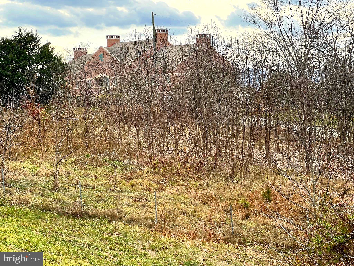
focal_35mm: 77
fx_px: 787
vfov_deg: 19.1
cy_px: 133
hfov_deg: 25.3
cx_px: 177
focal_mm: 9
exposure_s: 1/169
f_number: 2.8
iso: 32
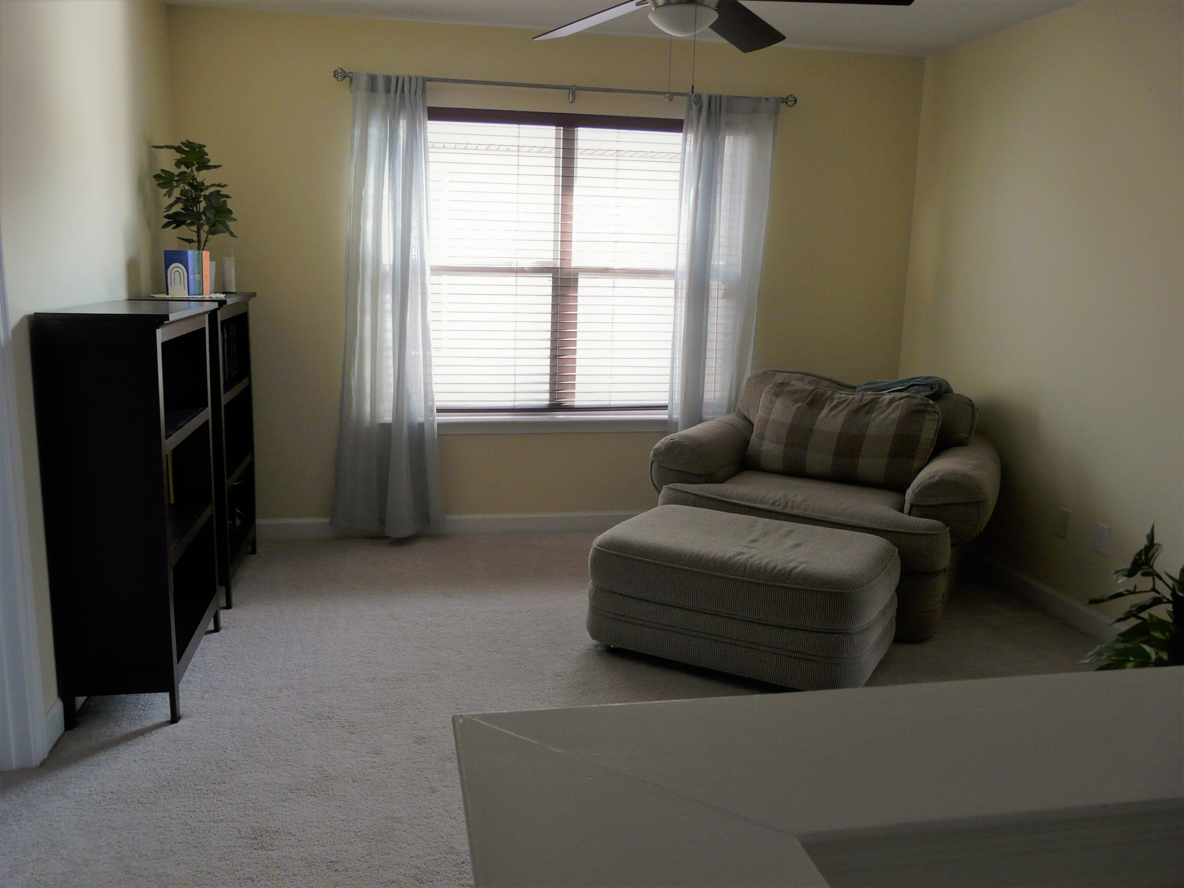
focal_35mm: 28
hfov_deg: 63.4
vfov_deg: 49.7
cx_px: 592
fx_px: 958
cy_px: 444
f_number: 2.8
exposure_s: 1/50
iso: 100
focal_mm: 4.6
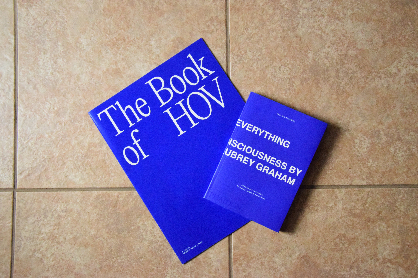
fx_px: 418
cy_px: 139
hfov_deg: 53.1
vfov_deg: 36.9
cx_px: 209
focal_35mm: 36
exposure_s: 1/800
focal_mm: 24
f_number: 6.3
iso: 12800
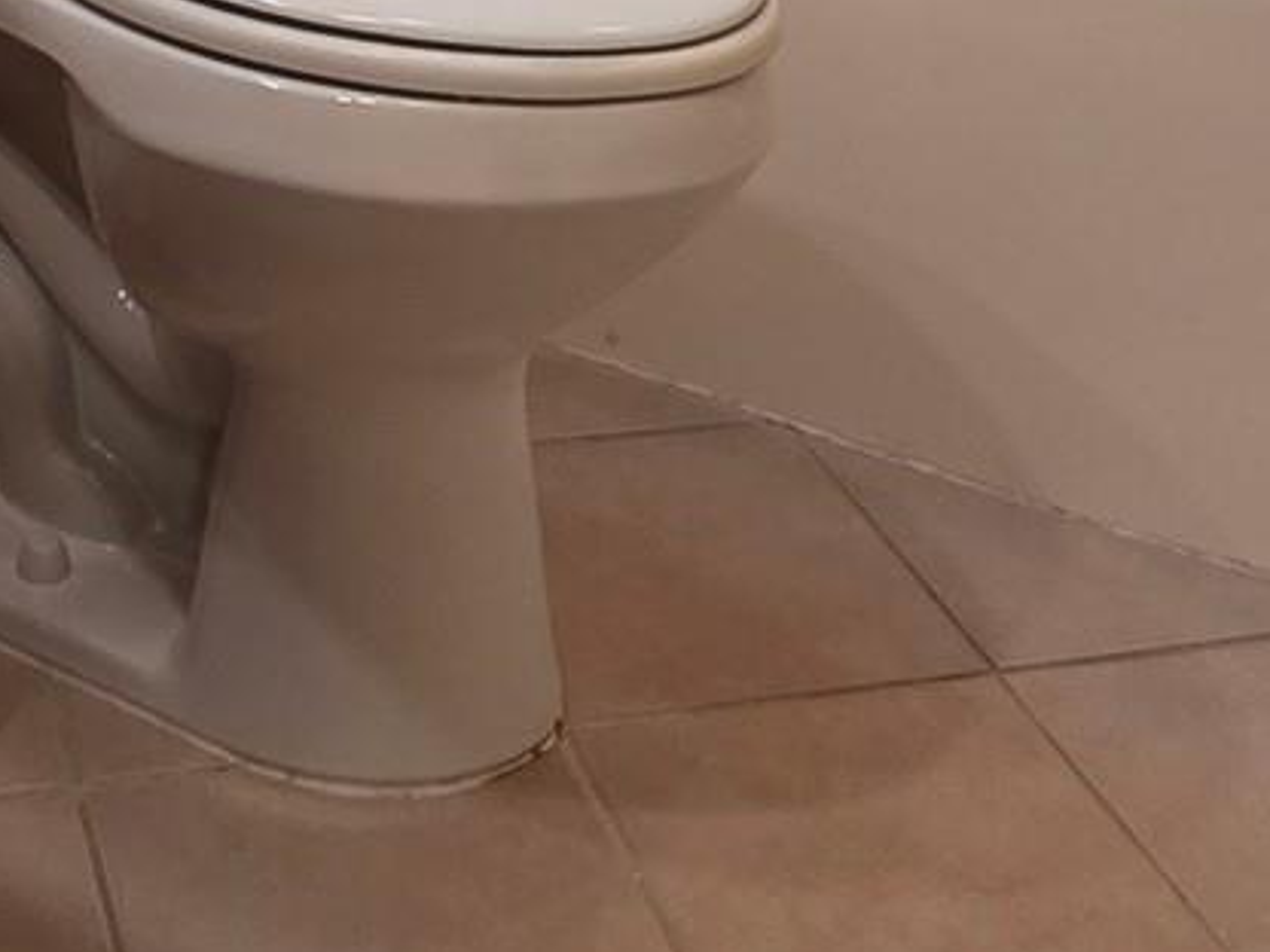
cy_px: -812
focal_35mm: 64
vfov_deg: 17.8
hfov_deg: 29.5
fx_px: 2348
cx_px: 229
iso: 200
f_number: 1.9
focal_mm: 2.2
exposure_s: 1/60
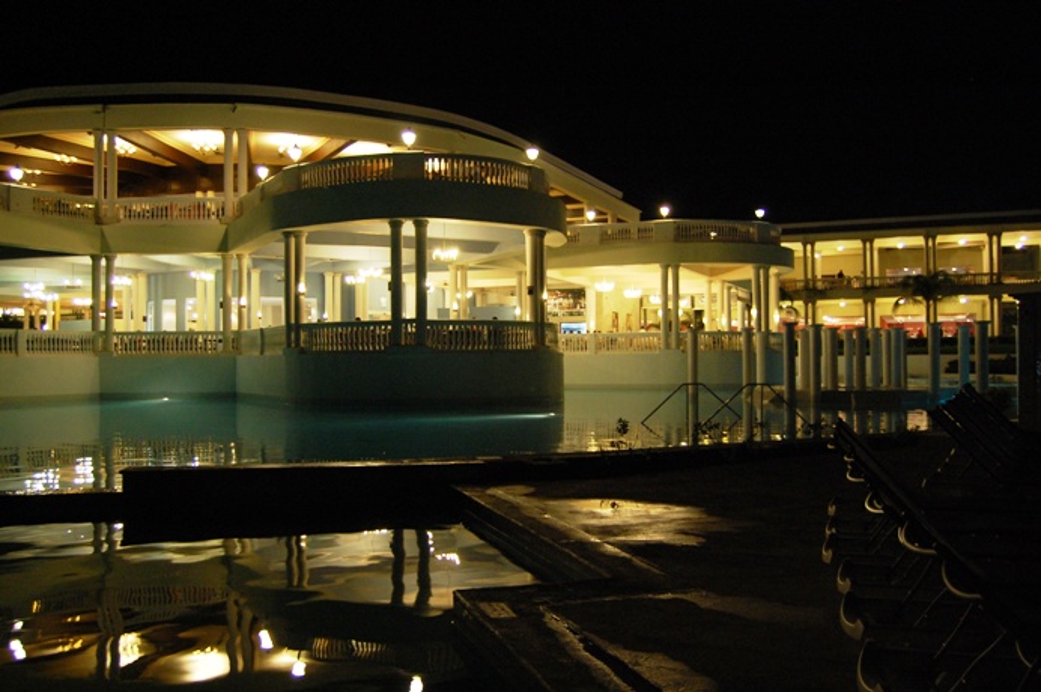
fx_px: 953
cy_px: 346
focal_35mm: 33
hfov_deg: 57.3
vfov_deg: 39.9
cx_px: 520
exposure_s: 1/8
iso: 800
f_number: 3.8
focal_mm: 22
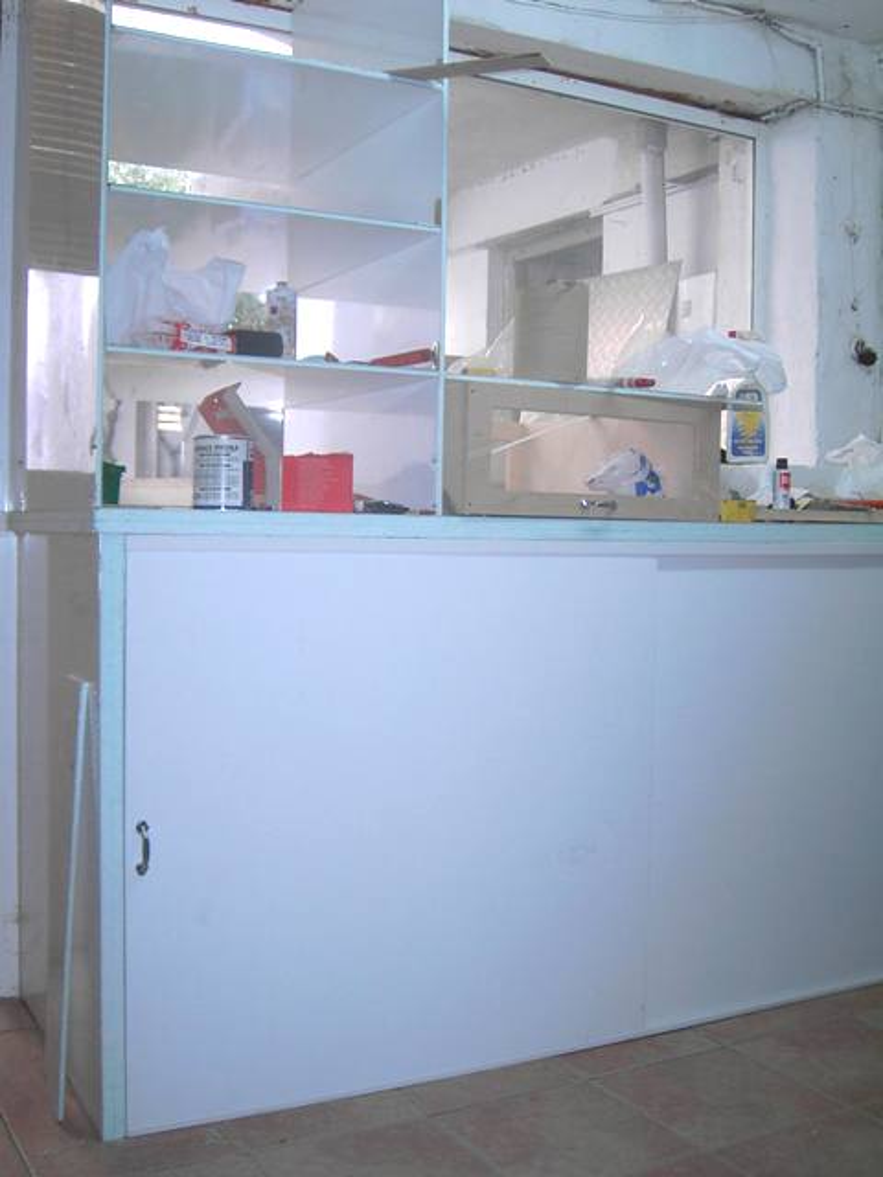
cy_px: 588
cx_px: 442
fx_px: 1190
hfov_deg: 40.7
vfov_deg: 52.6
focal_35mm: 35
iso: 100
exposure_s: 1/50
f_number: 2.8
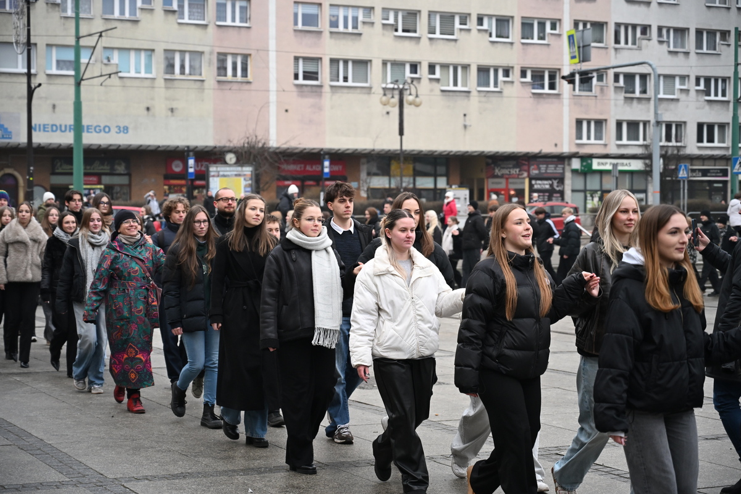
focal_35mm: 70
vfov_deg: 19.5
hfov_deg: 28.8
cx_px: 370
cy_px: 247
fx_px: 1441
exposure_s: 1/1000
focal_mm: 70
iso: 2000
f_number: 4
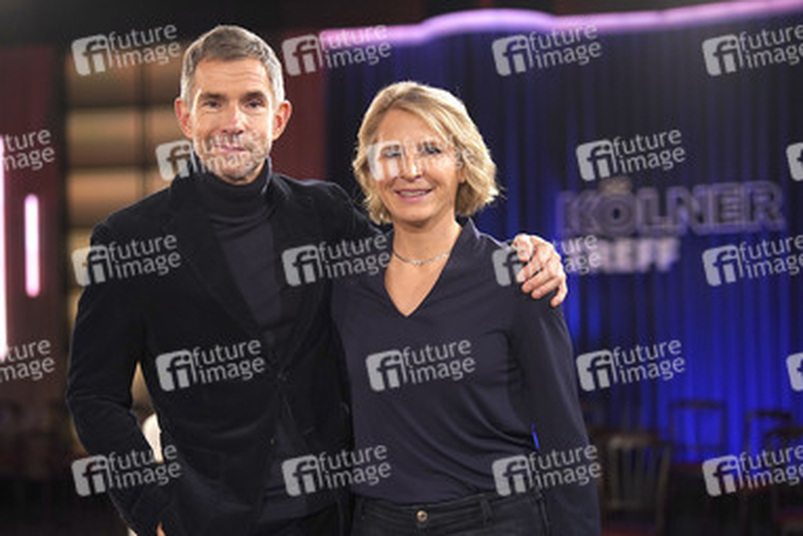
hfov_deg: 33.9
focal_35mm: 59
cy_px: 313
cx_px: 365
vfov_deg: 23.0
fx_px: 1316
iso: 1600
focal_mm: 50
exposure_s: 1/400
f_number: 2
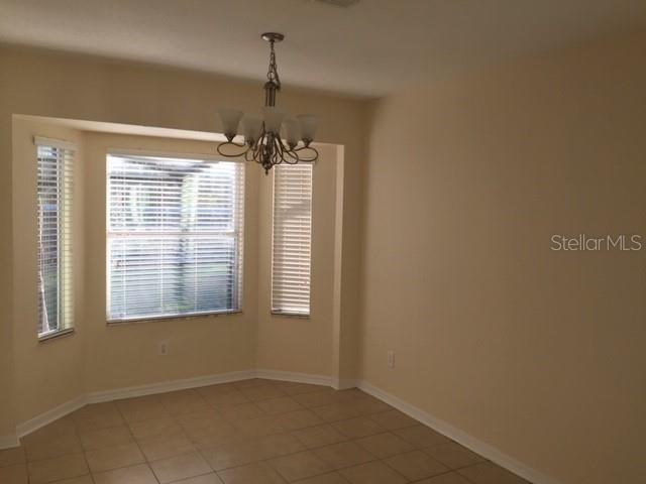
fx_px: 541
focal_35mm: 29
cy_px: 242
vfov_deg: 48.2
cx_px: 323
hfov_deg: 61.7
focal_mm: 4.15
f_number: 2.2
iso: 32
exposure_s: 1/149
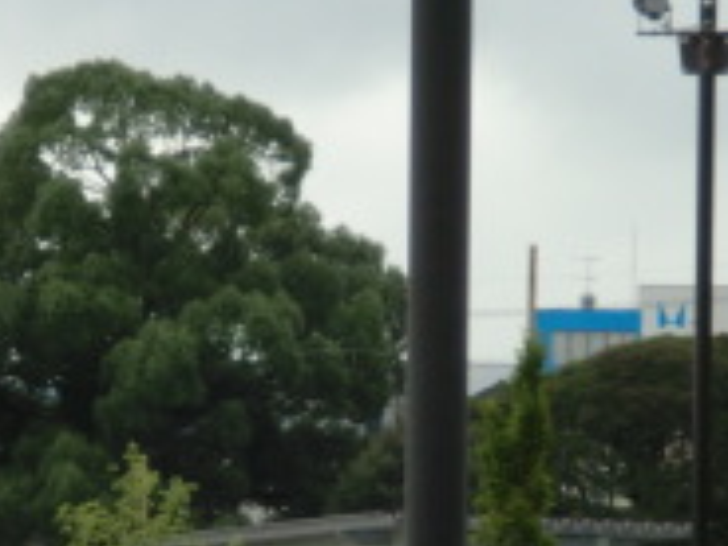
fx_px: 6667
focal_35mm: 317
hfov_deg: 6.3
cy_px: 487
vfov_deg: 4.7
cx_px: 340
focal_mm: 16.5
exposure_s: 1/125
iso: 50
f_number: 5.4
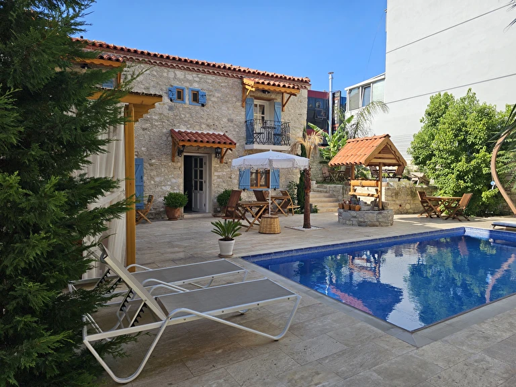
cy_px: 194
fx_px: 343
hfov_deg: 73.9
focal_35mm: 23
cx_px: 258
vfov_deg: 58.9
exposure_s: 1/521
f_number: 1.7
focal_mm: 6.3
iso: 10
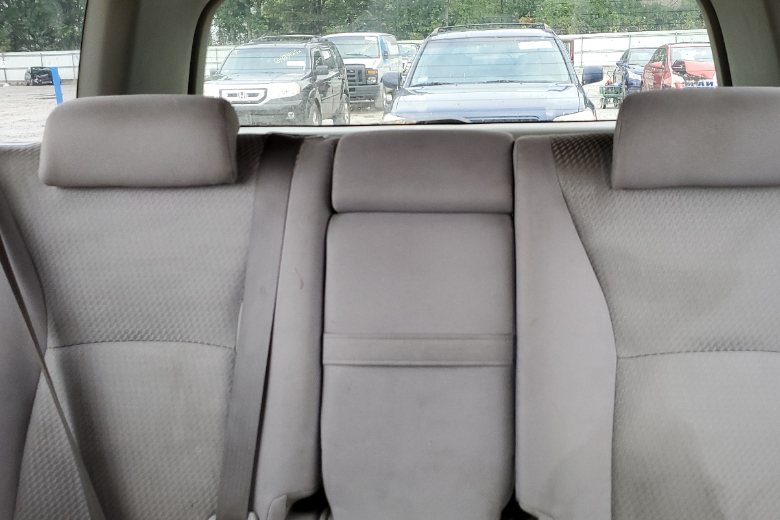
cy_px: 241
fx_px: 780
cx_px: 452
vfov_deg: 36.8
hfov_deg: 52.9
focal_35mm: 36
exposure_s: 1/60.2
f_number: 1.5
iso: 74
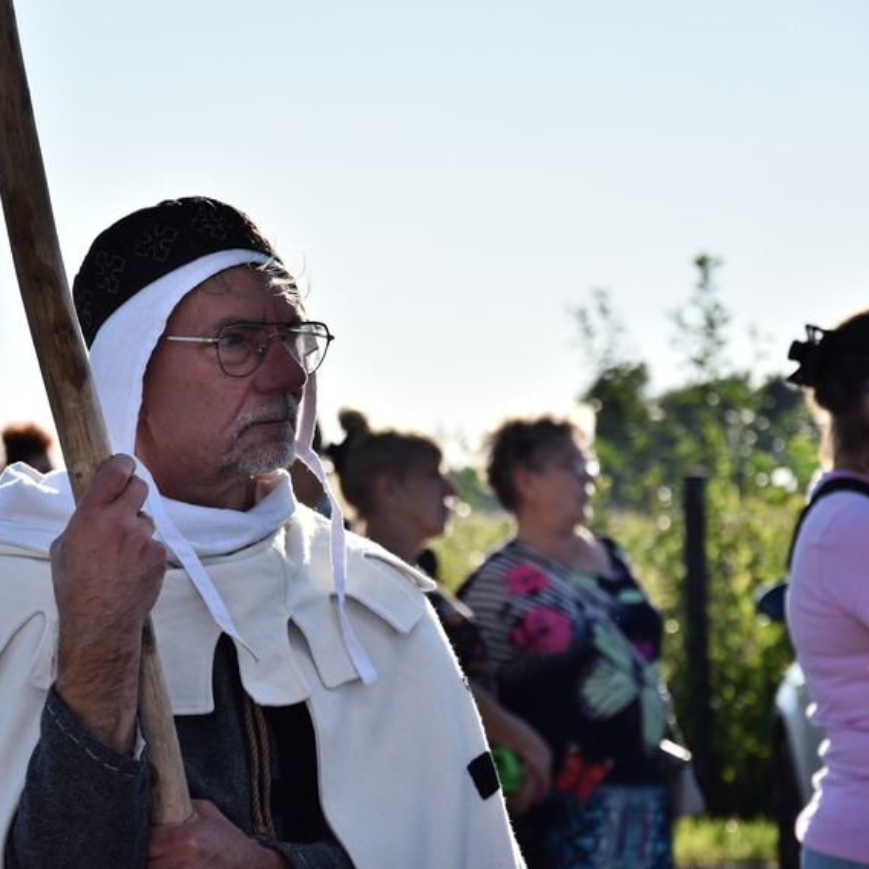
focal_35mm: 173
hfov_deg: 10.1
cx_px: 292
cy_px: 435
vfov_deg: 10.1
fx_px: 4914
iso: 100
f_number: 5.6
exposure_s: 1/800
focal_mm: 90
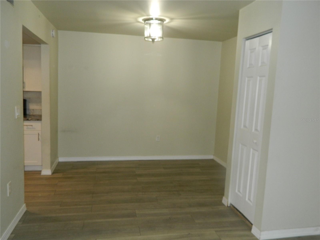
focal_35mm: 28
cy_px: 120
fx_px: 259
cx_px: 160
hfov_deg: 63.4
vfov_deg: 49.7
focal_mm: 5.1
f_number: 3.2
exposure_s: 1/30
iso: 200
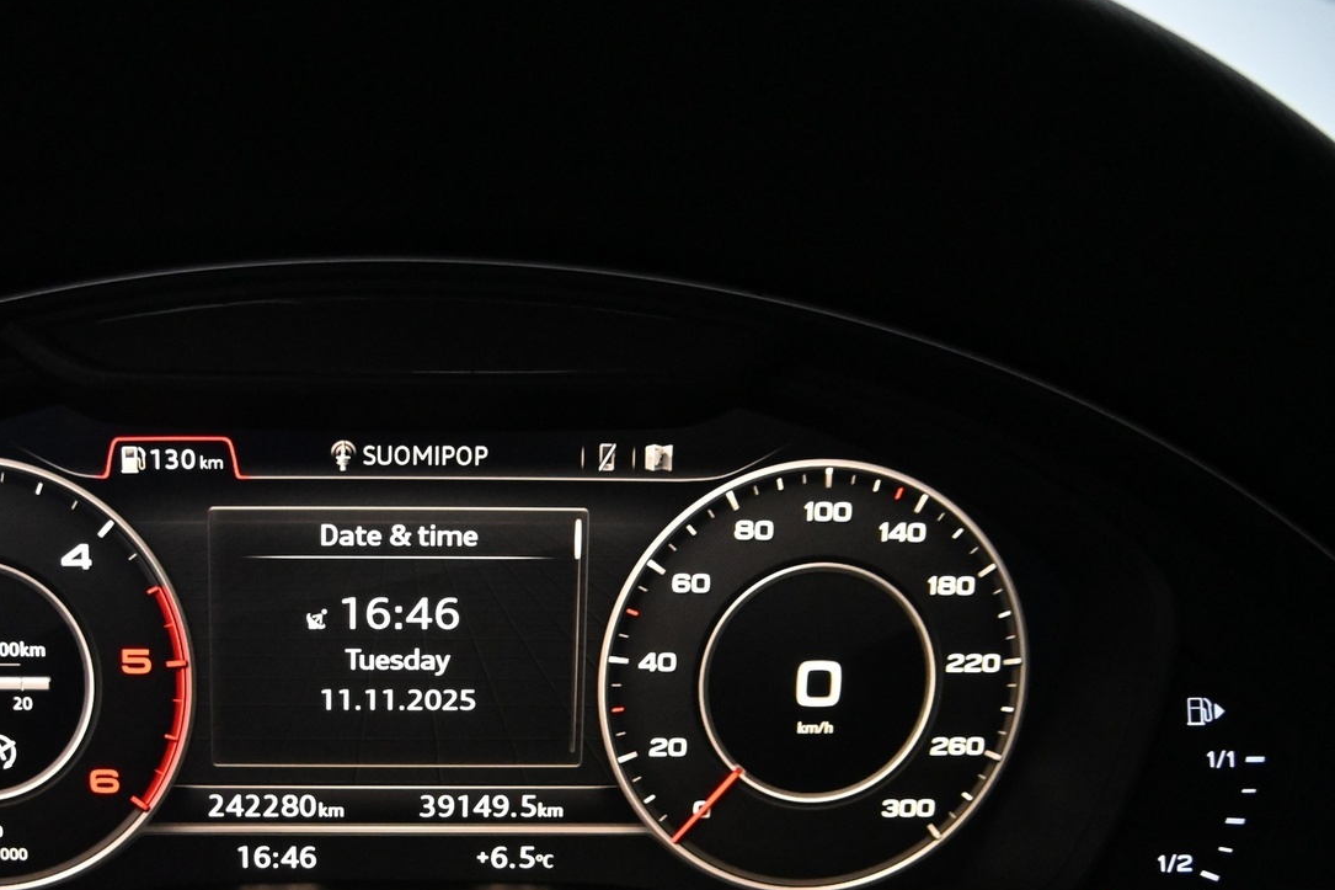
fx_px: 4152
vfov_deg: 12.2
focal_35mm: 112
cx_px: 383
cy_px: 657
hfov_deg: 18.2
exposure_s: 1/125
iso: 5000
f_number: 6.3
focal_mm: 50
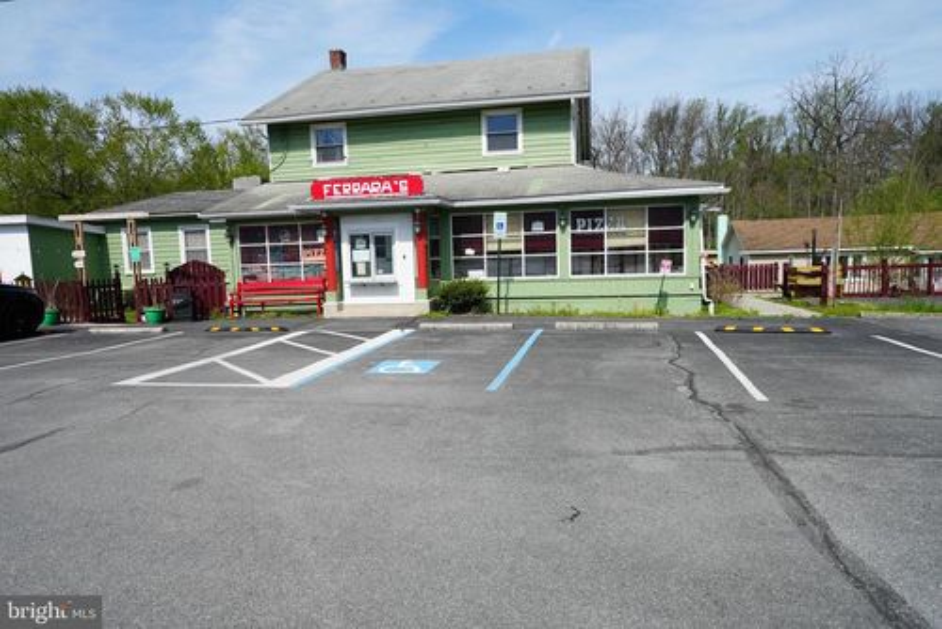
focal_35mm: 24
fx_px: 628
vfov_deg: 53.2
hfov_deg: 73.7
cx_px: 471
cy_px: 314
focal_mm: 24
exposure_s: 1/500
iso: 80
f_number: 5
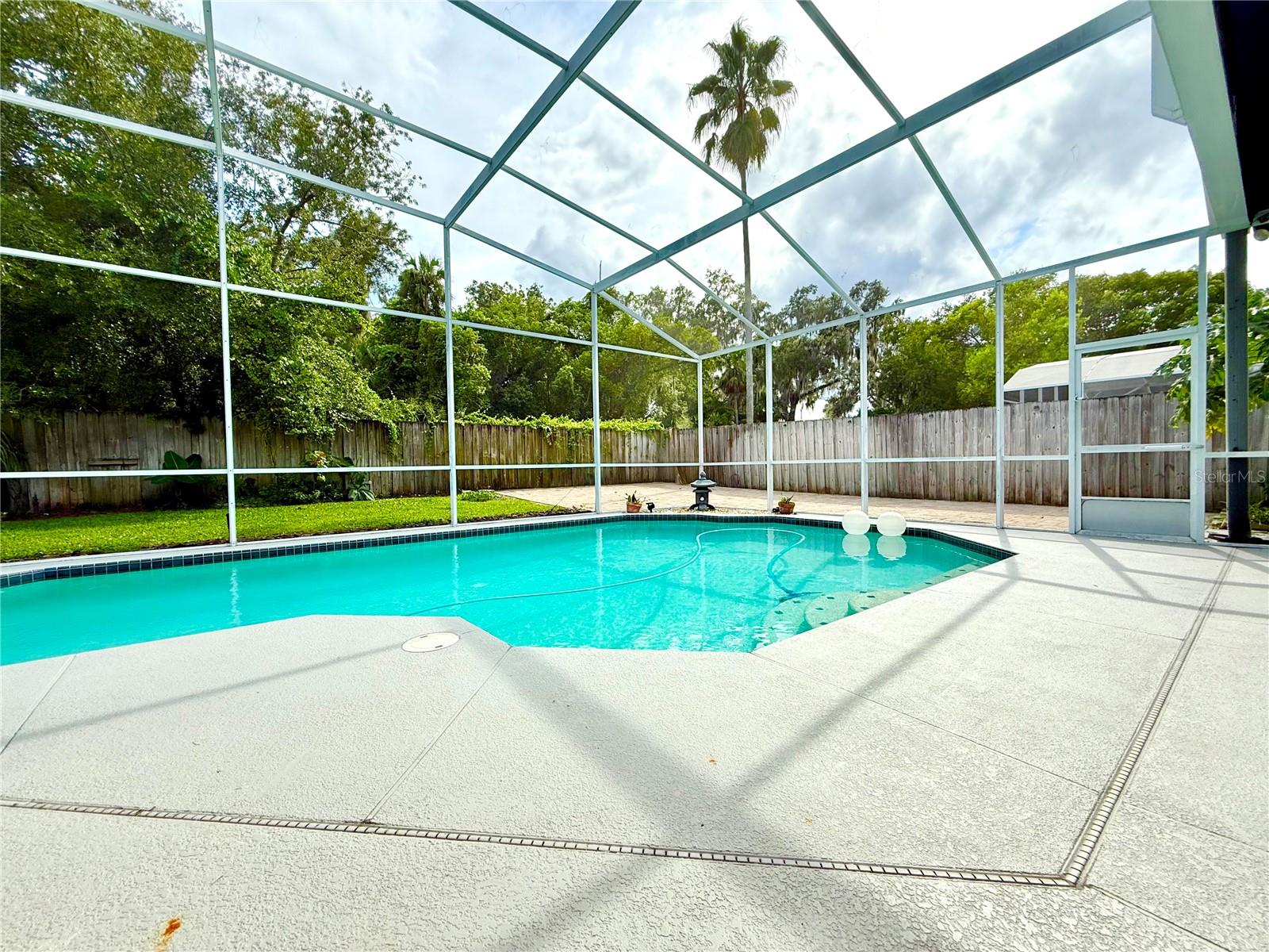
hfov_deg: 102.1
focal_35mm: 14
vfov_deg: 85.7
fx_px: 513
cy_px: 476
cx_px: 634
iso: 64
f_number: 2.2
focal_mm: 2.22
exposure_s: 1/985
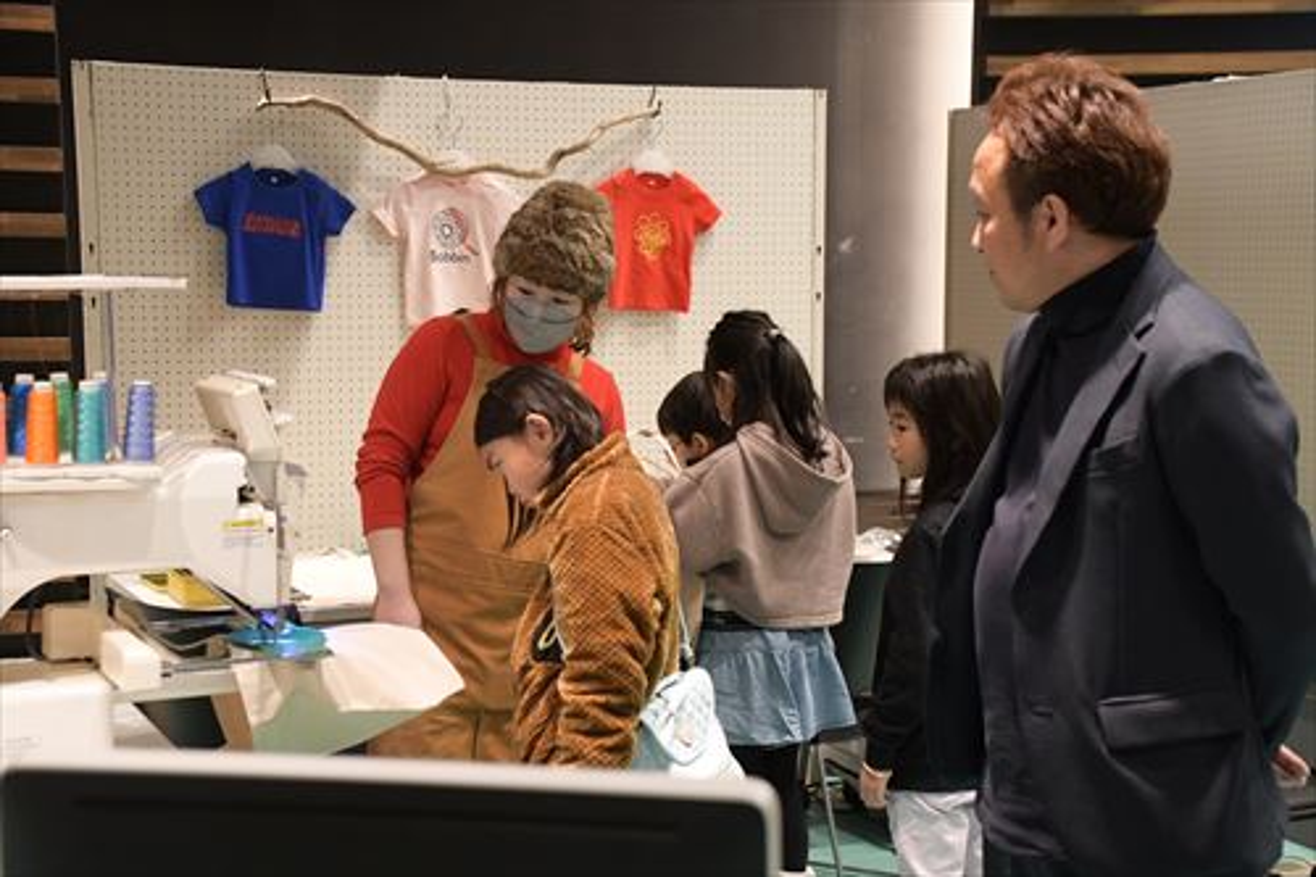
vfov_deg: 22.6
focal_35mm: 60
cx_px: 658
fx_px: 2192
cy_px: 438
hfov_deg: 33.4
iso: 3200
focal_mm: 40
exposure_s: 1/80
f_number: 4.2
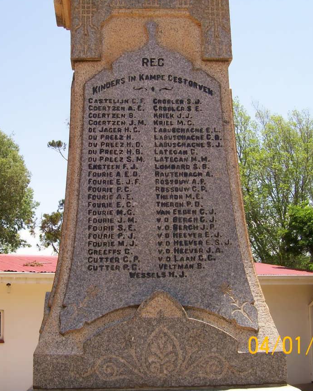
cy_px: 191
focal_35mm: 49
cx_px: 116
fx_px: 568
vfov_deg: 38.1
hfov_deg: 30.7
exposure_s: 1/351
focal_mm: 6
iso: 80
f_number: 4.8
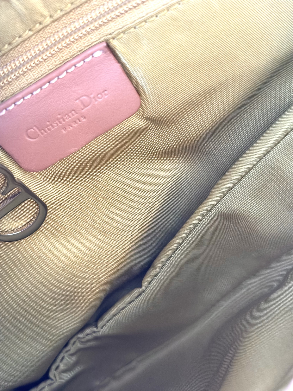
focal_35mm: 48
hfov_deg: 30.3
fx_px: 542
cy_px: 196
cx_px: 146
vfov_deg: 39.7
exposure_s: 1/33
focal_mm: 6.86
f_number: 1.78
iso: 500
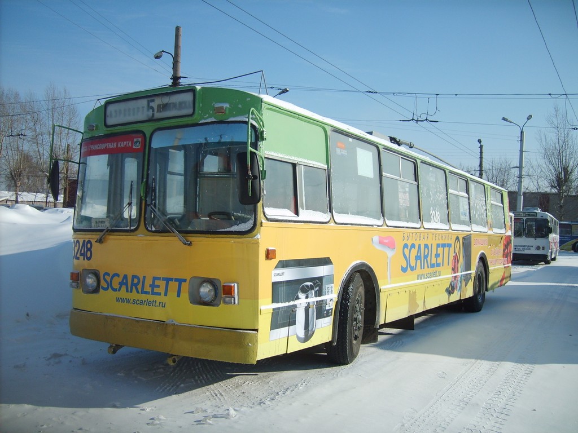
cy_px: 216
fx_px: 584
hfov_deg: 52.6
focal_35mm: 35
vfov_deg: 40.7
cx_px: 289
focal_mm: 5.8
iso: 50
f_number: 7.1
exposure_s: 1/250
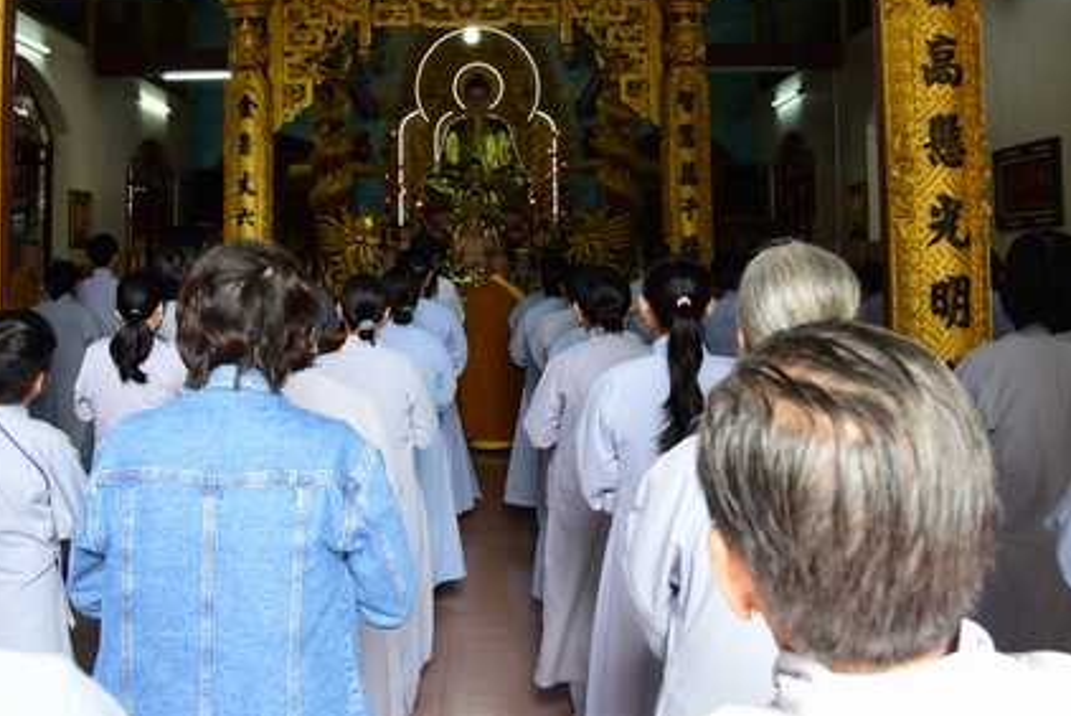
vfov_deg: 35.3
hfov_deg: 51.8
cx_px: 520
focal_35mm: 37
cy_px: 188
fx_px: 1101
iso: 800
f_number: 5.6
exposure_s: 1/60
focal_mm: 24
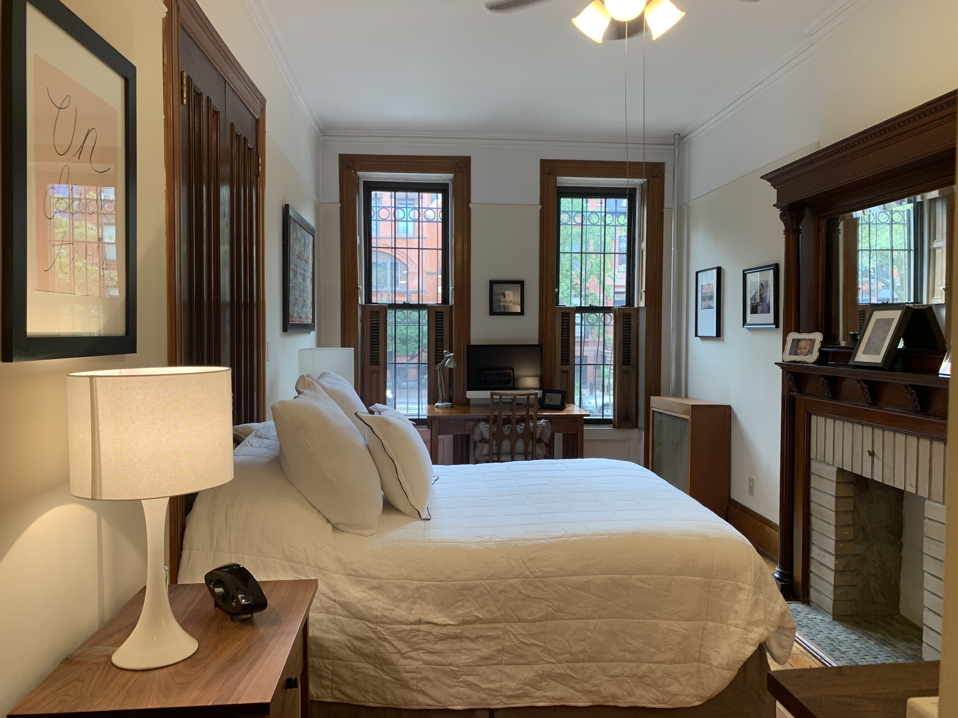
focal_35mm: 26
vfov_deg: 53.1
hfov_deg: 67.3
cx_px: 479
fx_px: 720
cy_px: 359
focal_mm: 4.25
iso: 80
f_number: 1.8
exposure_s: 1/120
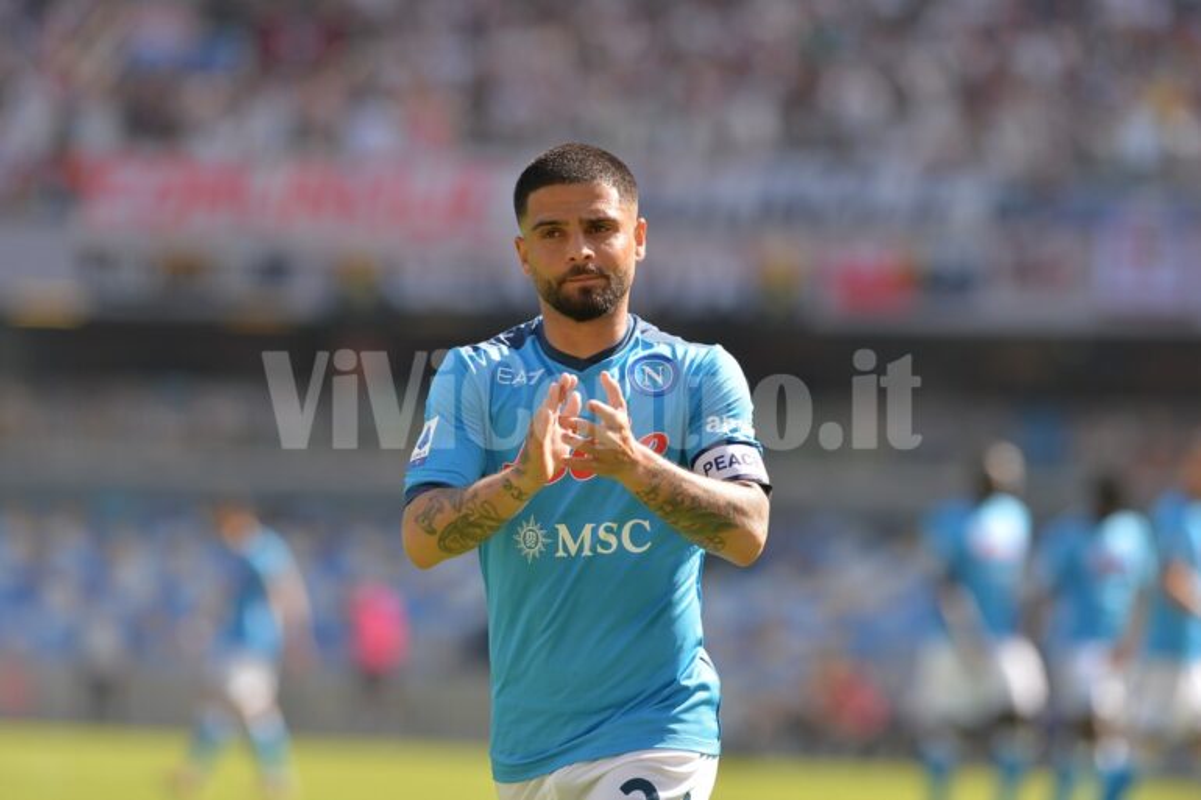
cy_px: 400
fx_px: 10006
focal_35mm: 300
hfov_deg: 6.9
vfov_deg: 4.6
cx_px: 600
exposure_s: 1/1000
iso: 250
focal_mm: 300
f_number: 4
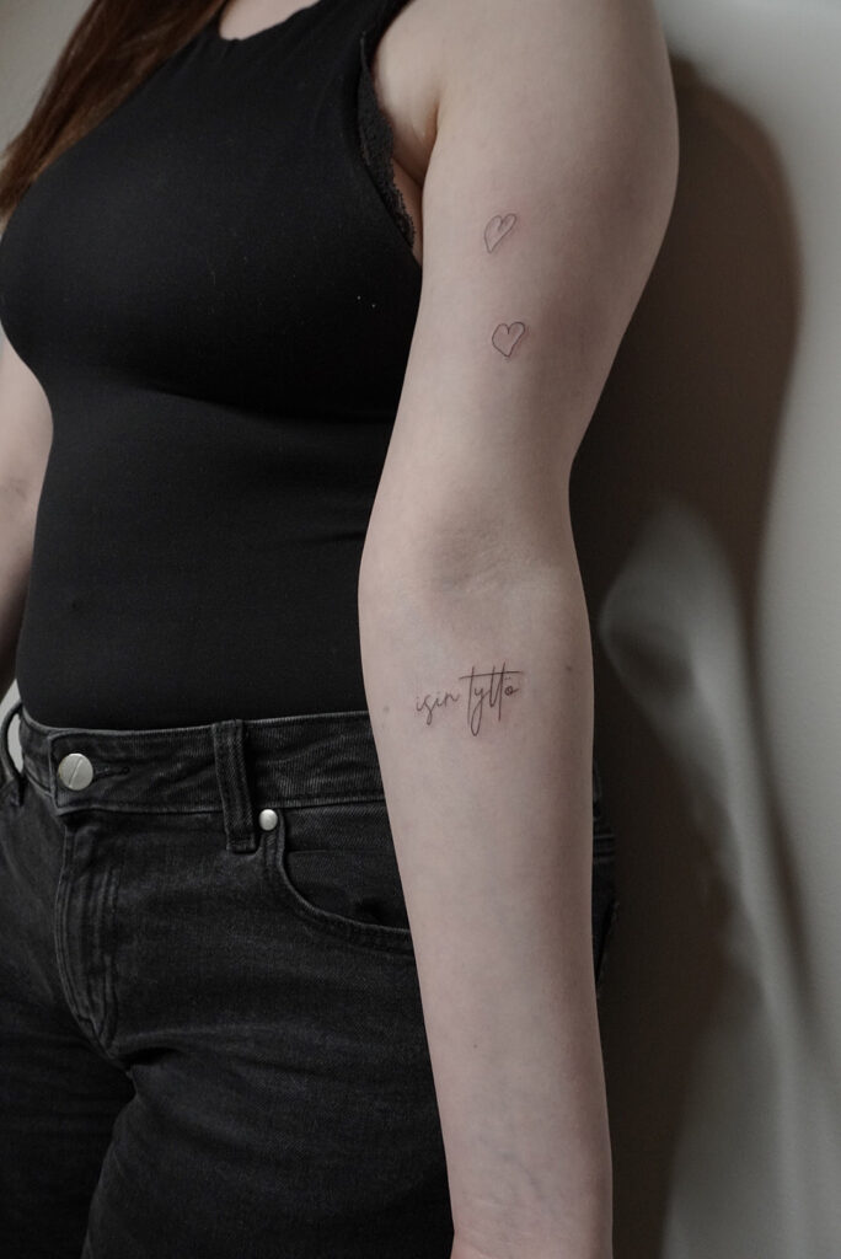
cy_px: 630
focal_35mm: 34
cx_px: 420
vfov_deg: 55.1
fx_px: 1207
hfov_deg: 38.4
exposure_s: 1/100
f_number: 10
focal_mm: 23
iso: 1600
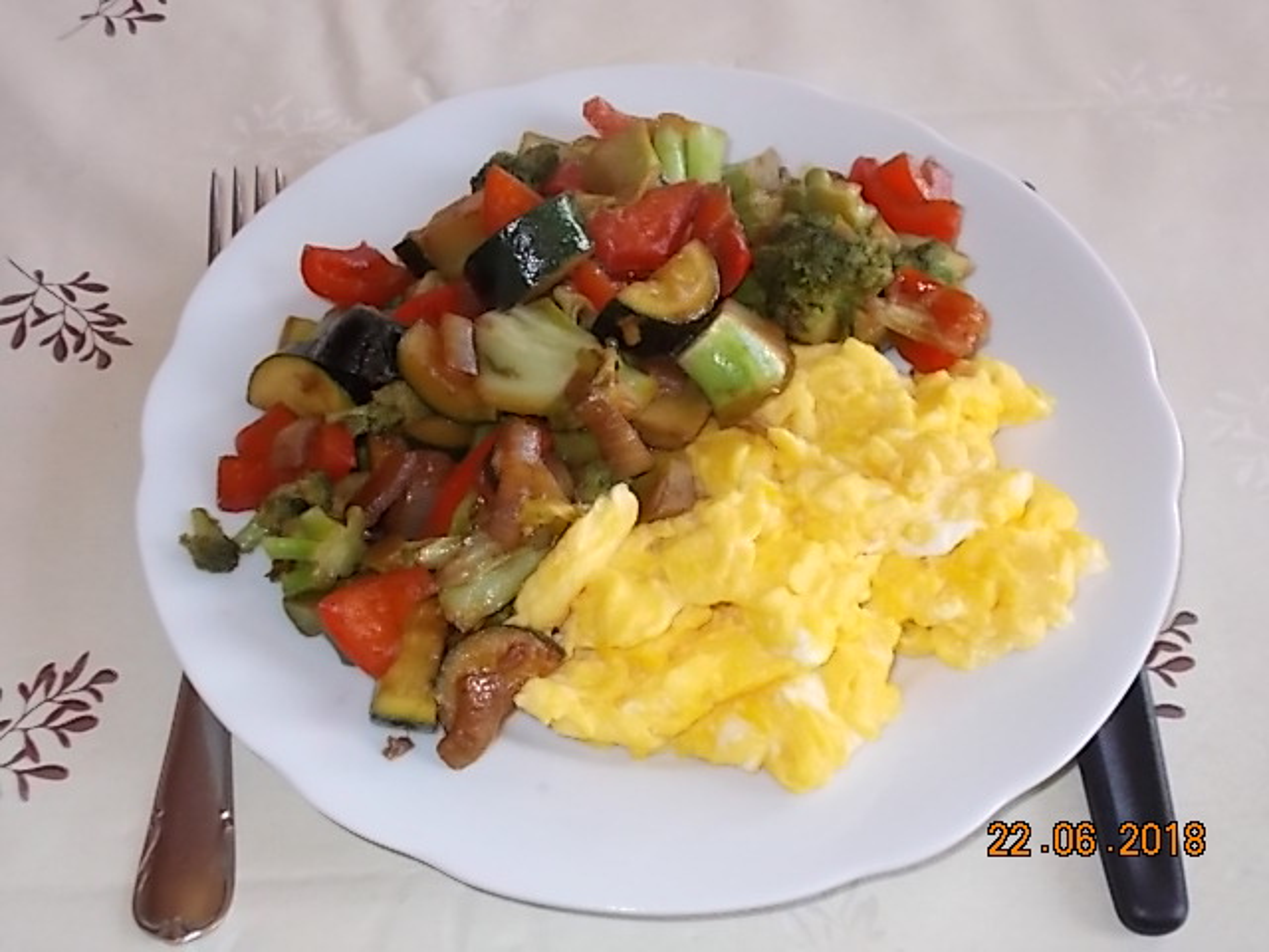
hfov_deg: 38.2
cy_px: 476
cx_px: 634
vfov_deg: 29.1
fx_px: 1833
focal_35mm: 50
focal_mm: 9
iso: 200
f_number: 4.5
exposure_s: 1/30
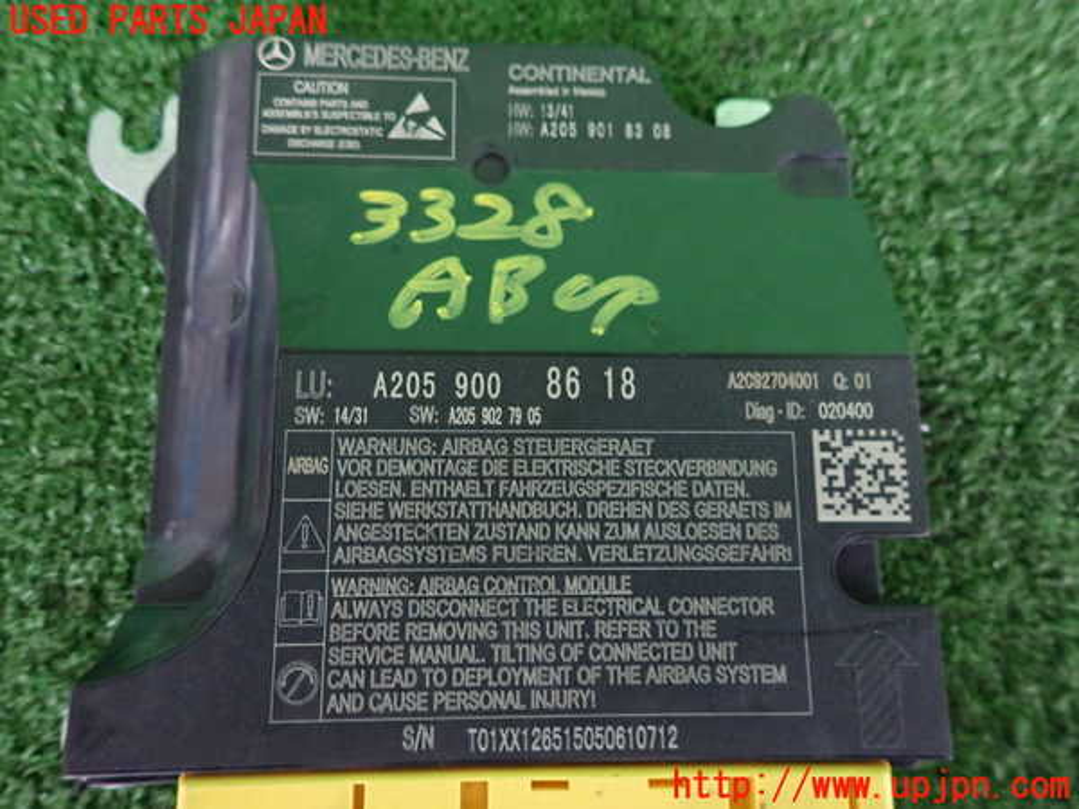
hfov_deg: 69.4
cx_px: 540
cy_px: 404
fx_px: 779
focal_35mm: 25
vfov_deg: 54.9
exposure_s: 1/30
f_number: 2
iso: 800
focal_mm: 4.5
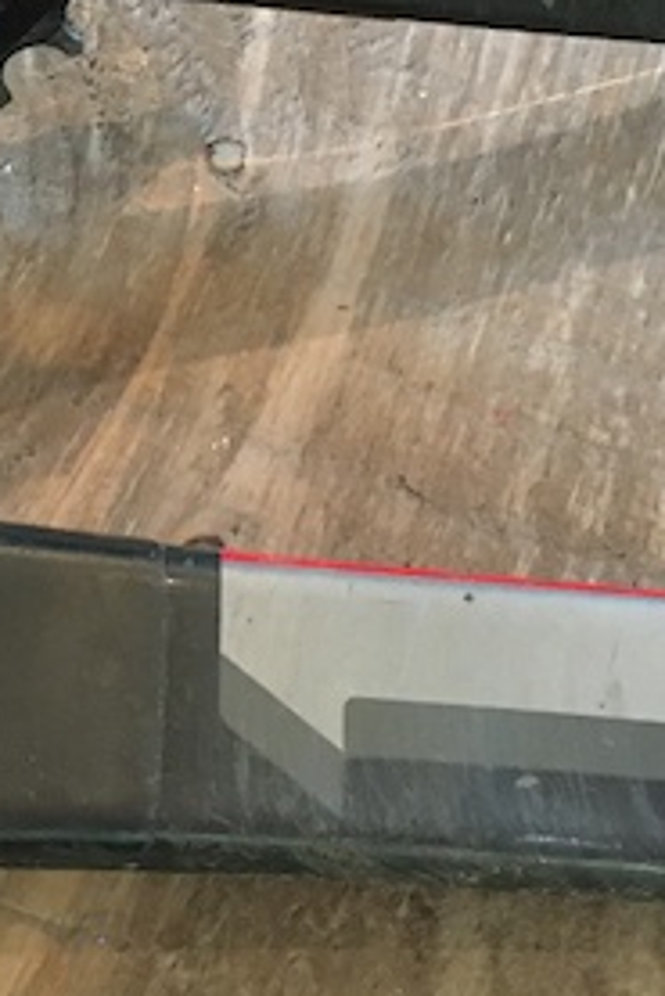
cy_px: 43
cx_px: 54
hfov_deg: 15.5
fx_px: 2407
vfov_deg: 22.6
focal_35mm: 87
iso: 400
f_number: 2.2
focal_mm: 4.15
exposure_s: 1/15
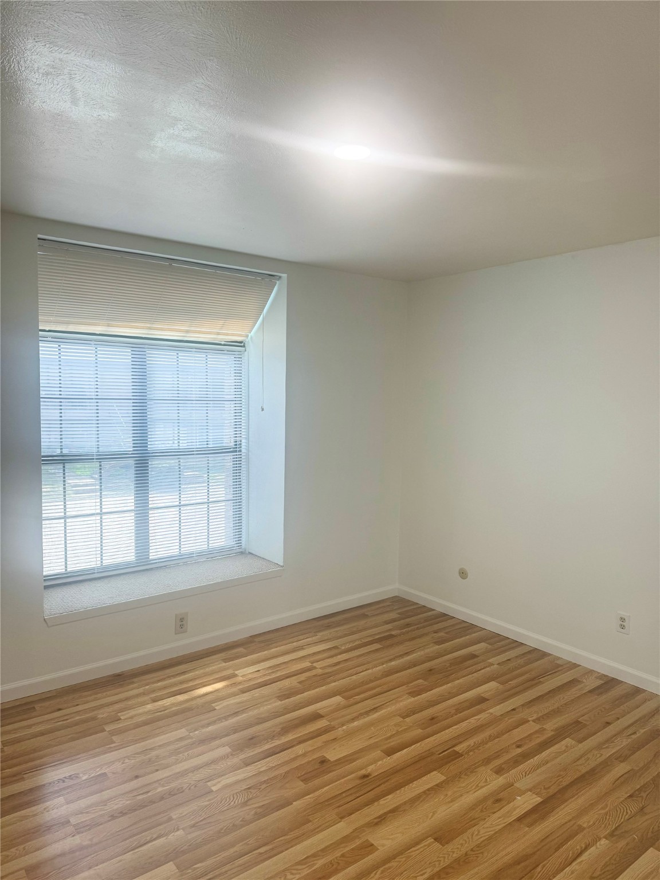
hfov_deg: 56.8
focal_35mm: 24
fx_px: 610
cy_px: 440
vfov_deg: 71.6
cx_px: 330
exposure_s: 1/120
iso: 80
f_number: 1.78
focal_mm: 6.76
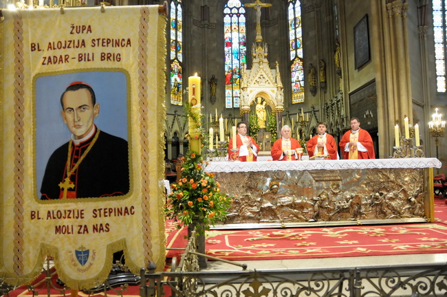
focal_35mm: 27
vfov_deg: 47.8
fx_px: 335
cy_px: 148
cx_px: 224
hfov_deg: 67.4
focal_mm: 18
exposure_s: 1/30
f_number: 3.5
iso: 2000
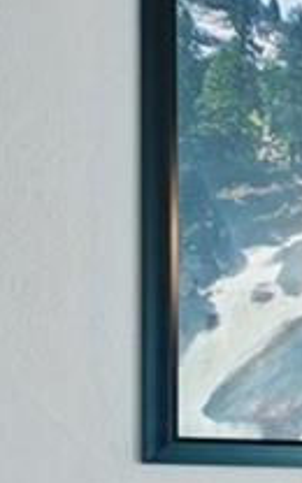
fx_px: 1962
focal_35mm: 149
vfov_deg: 13.5
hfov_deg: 5.8
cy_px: 654
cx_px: 1554
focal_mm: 19
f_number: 8
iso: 200
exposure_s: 1/1.67
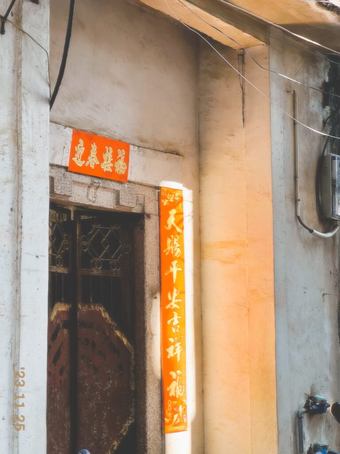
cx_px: 170
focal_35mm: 77
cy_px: 227
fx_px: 1008
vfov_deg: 25.3
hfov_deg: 19.1
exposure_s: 1/99
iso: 64
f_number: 2.8
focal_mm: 9
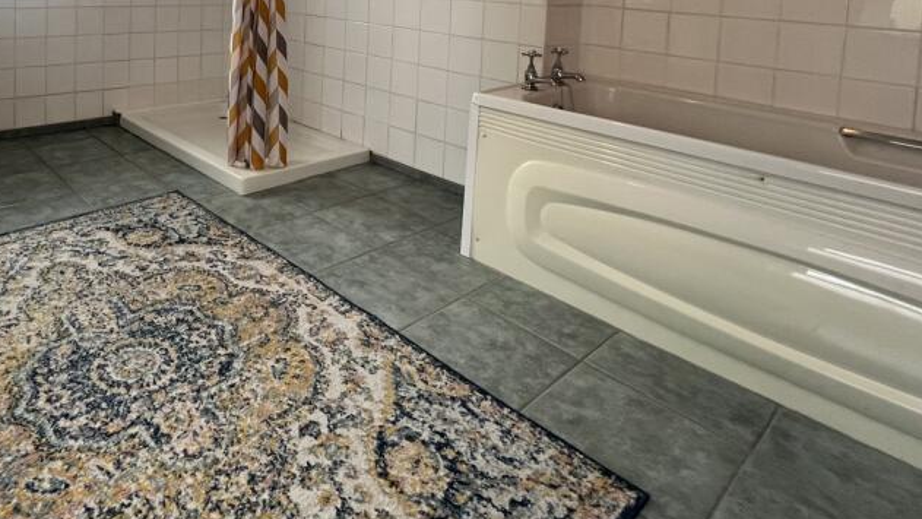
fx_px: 562
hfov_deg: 74.9
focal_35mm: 23
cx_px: 270
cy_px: -13
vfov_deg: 42.1
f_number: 1.8
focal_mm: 1.57
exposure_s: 1/50
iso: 125
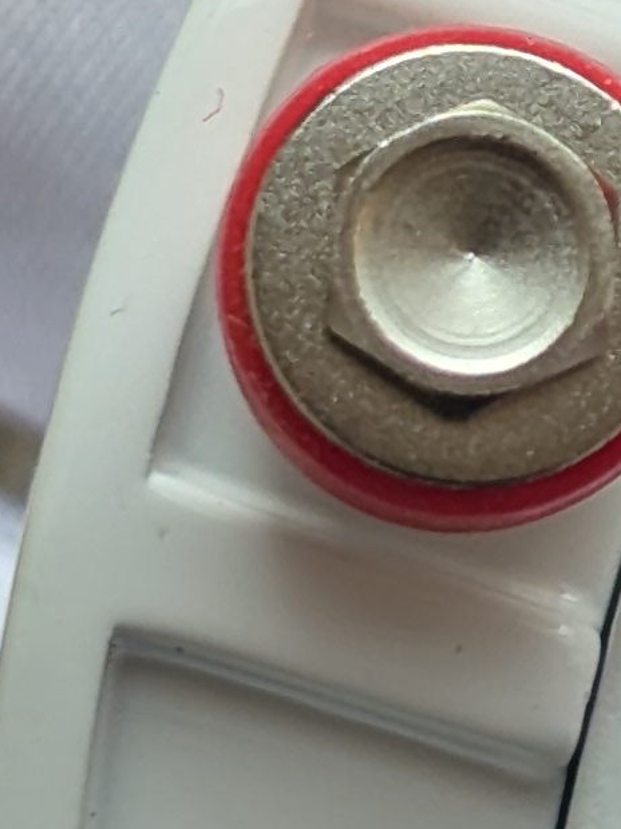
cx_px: 697
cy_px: 520
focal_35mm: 317
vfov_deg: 6.3
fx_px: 7585
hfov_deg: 4.7
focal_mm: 6.81
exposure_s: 1/417
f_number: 1.85
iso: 47
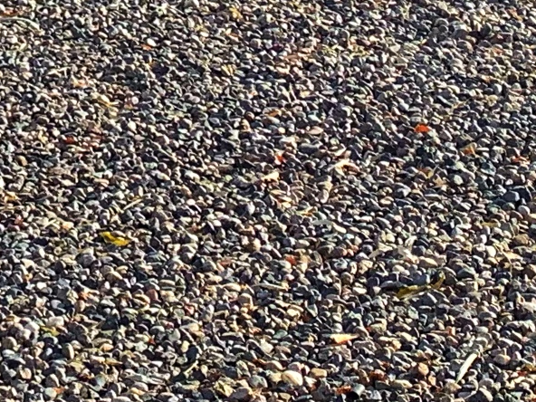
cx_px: -542
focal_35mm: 177
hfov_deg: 10.3
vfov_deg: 7.8
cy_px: -589
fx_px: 2741
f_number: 1.8
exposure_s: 1/1661
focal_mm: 4.25
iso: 25
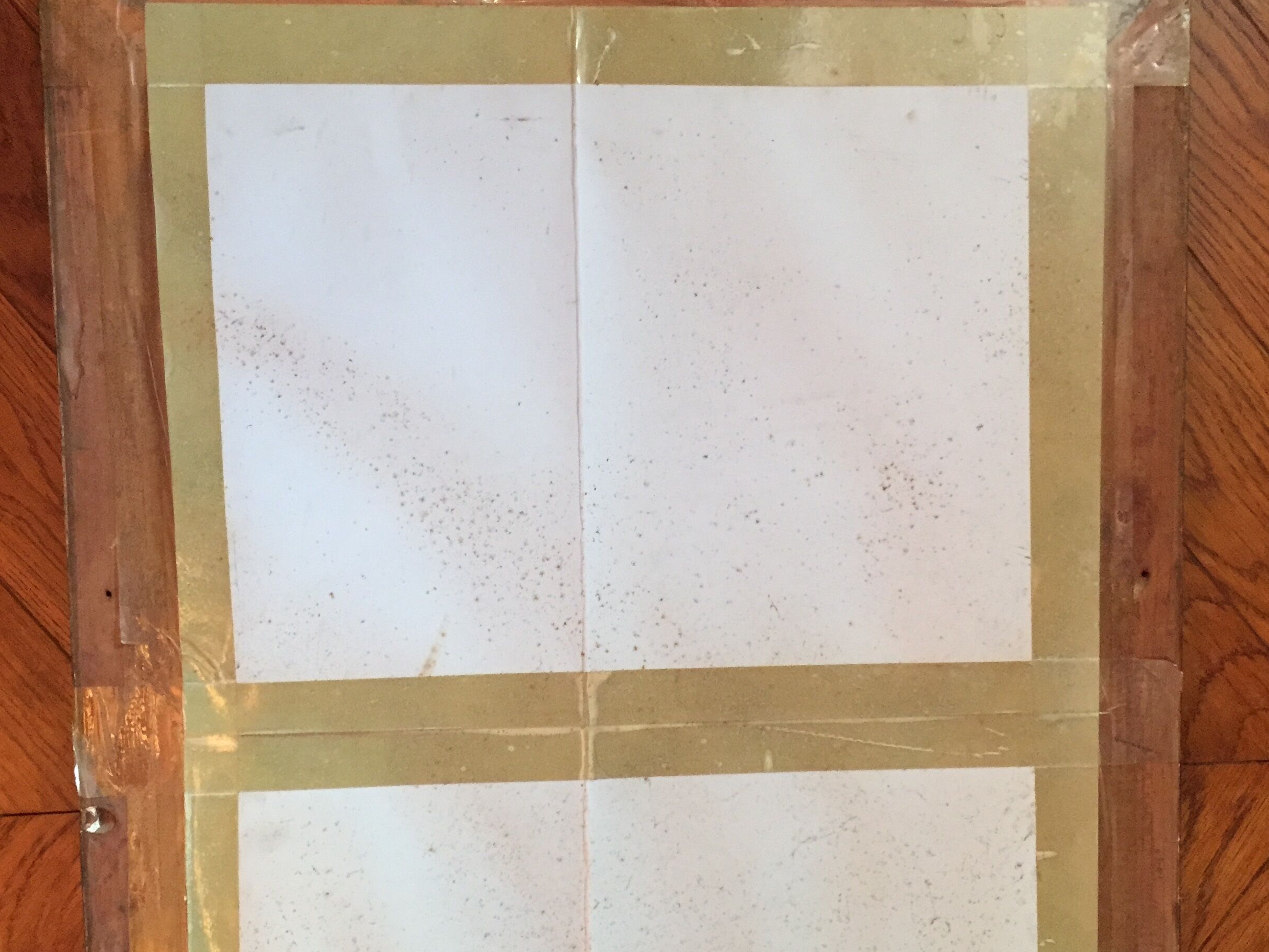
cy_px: 583
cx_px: 636
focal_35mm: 39
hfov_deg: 47.9
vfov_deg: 36.6
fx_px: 1430
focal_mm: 4.15
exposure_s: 1/17
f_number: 2.2
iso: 250
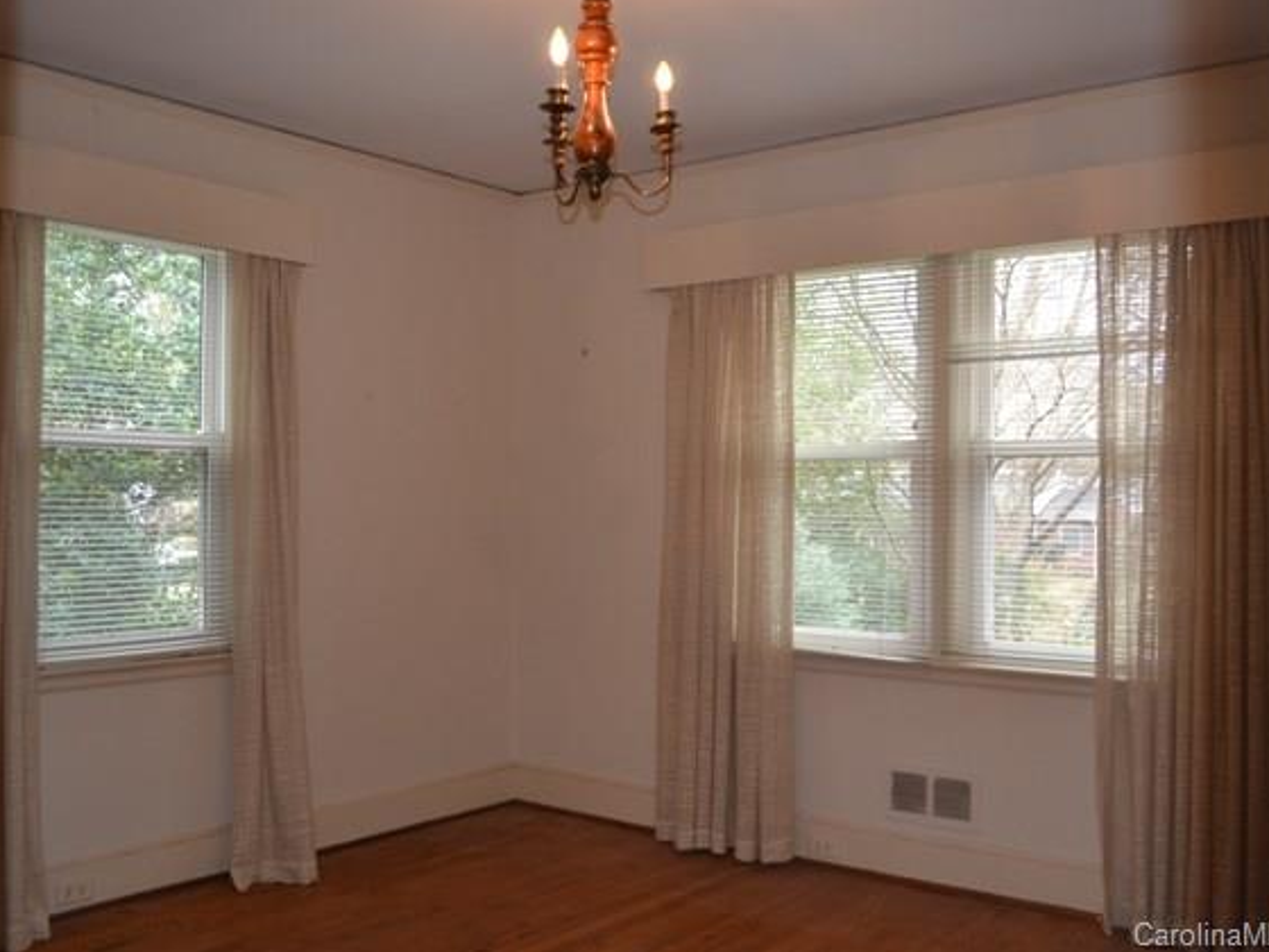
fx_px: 1210
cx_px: 668
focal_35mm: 33
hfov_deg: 55.3
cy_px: 473
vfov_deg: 42.9
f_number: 3.8
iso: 400
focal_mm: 20
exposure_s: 1/60
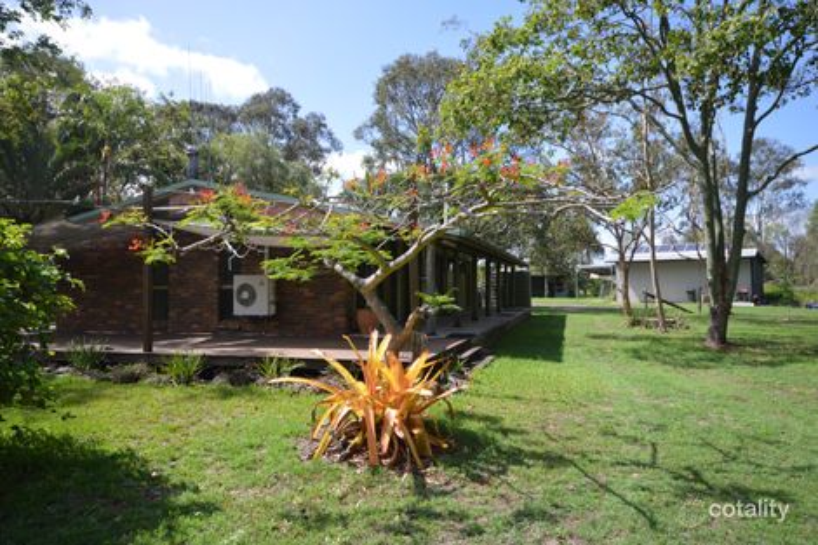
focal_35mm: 24
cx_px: 409
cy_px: 272
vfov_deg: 53.1
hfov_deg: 73.8
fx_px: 545
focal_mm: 16
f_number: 8
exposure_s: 1/250
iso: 200
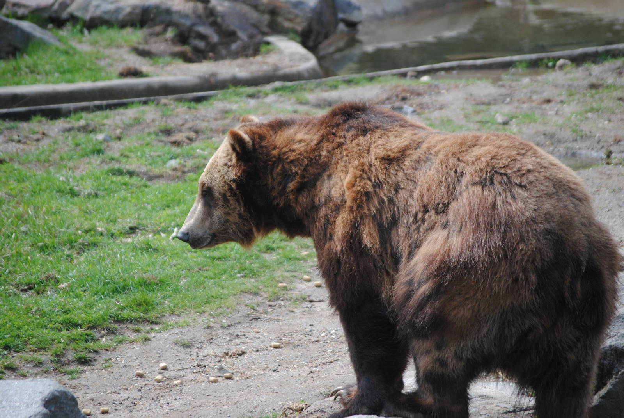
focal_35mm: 183
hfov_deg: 11.2
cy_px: 209
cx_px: 312
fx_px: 3176
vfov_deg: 7.5
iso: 200
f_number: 4.8
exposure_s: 1/400
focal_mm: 122
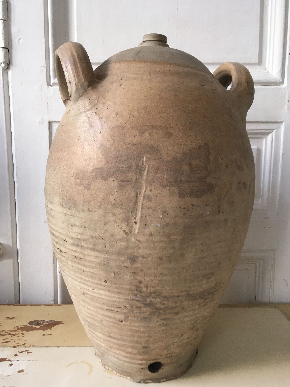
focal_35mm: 29
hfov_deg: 48.2
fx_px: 324
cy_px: 194
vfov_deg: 61.7
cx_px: 145
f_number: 2.2
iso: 50
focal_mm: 4.15
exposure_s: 1/33
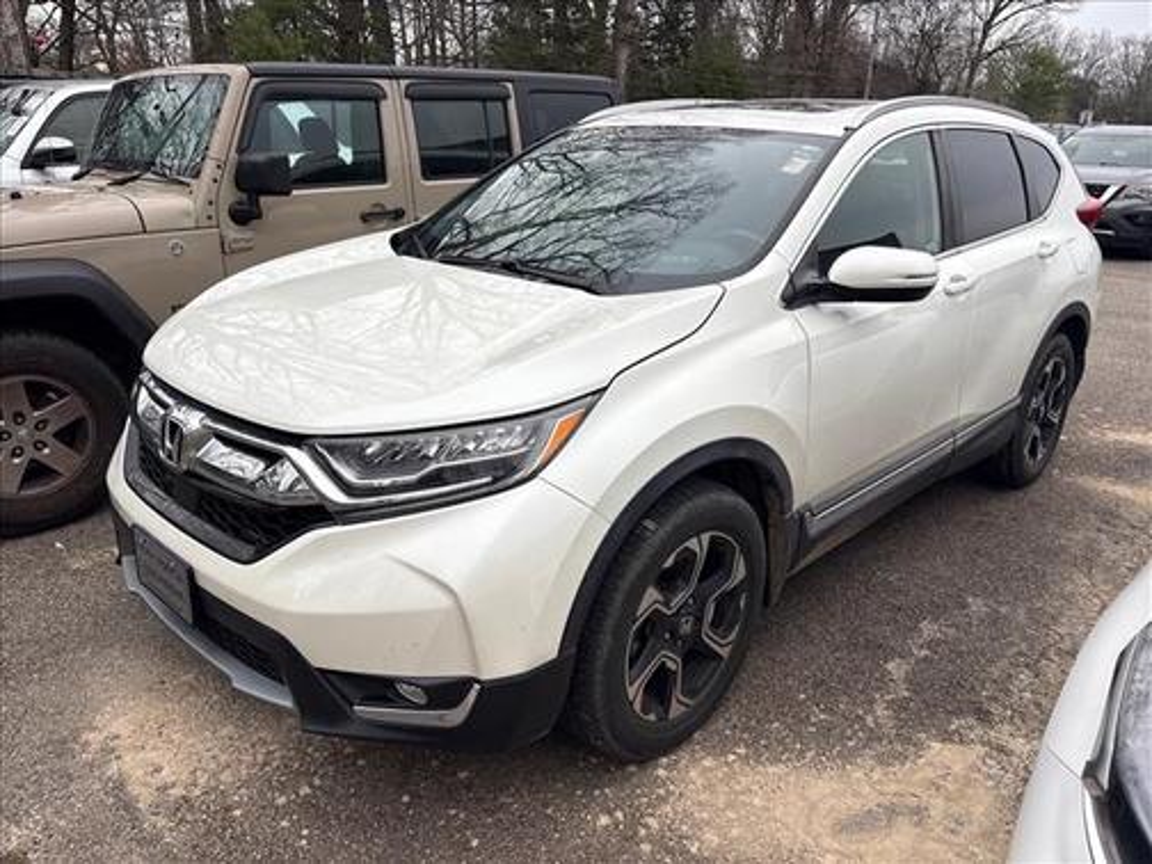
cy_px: 432
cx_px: 576
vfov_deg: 53.1
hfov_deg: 67.3
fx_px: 865
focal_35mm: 26
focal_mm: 5.96
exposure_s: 1/531
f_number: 1.6
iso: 50
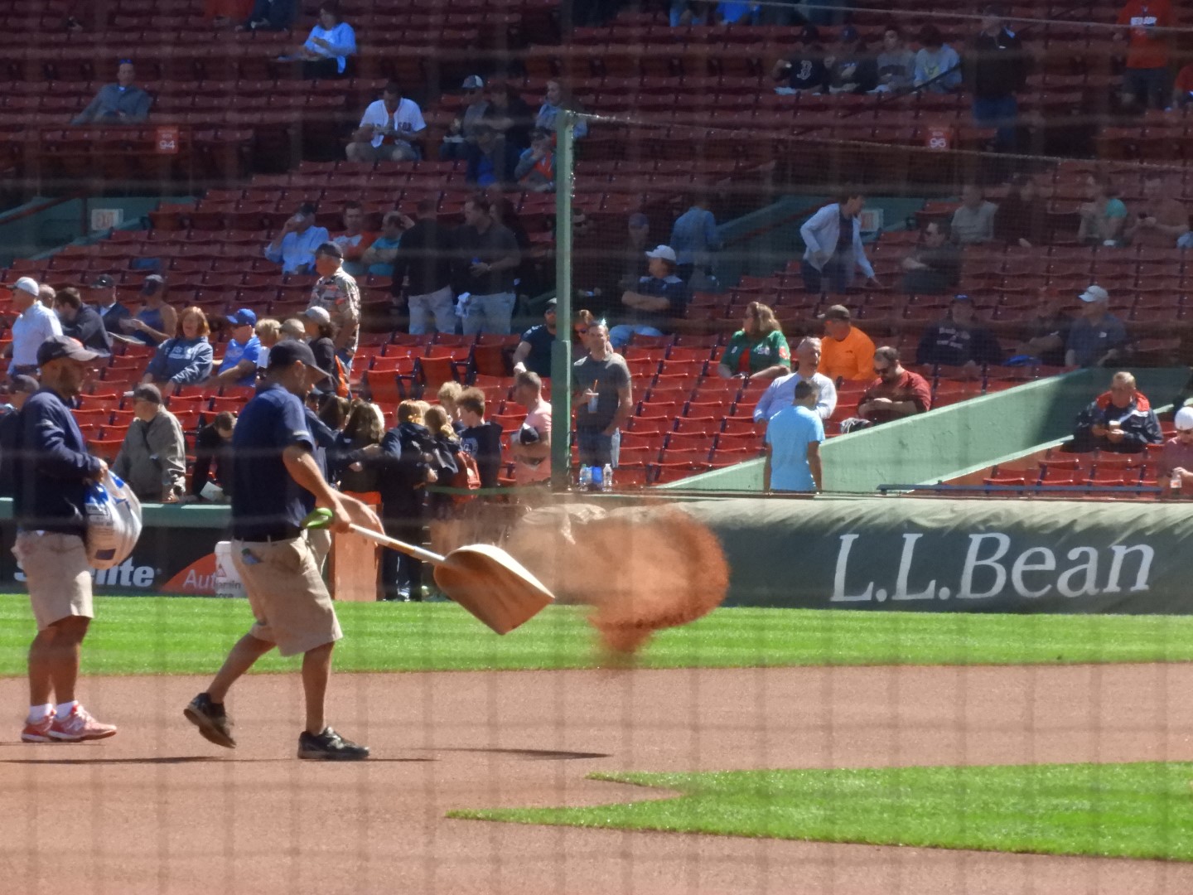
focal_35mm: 360
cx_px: 596
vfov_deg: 4.1
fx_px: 12407
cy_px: 448
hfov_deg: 5.5
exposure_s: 1/2000
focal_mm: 64.5
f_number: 8
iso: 1600
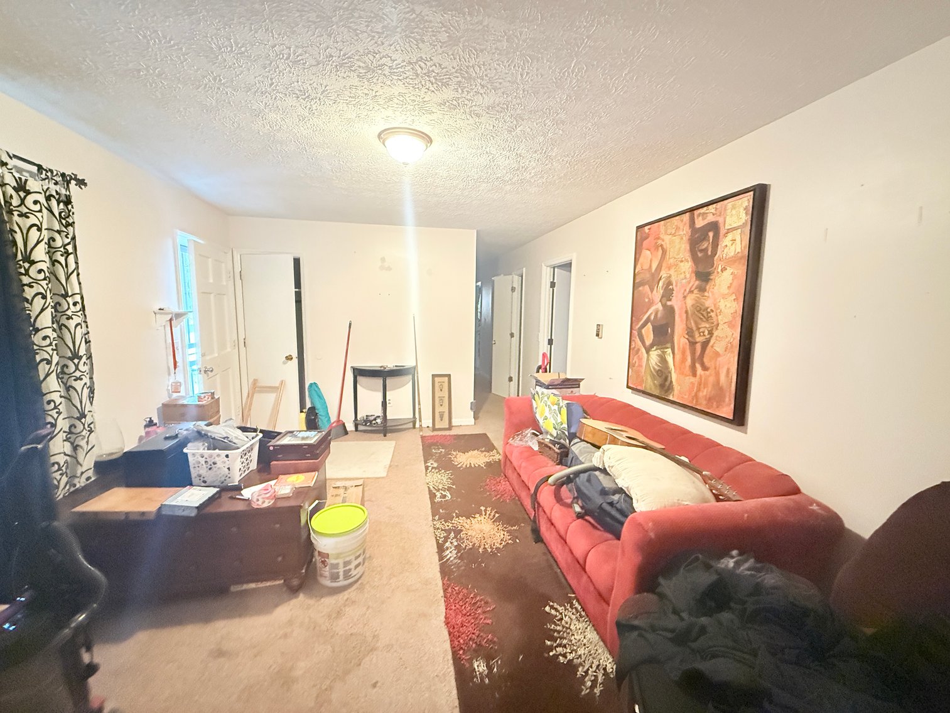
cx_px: 475
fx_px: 384
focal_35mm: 14
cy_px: 356
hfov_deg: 102.1
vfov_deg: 85.7
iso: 1250
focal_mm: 2.22
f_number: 2.2
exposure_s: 1/40
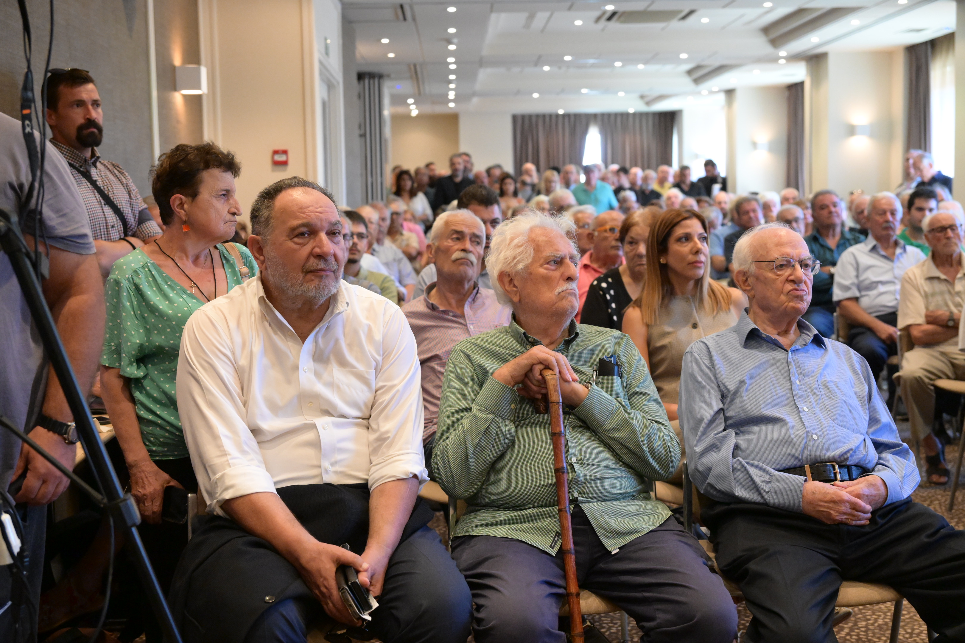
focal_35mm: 46
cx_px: 482
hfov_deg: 42.7
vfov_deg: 29.2
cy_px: 322
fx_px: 1233
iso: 6400
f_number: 4
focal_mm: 46
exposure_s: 1/200
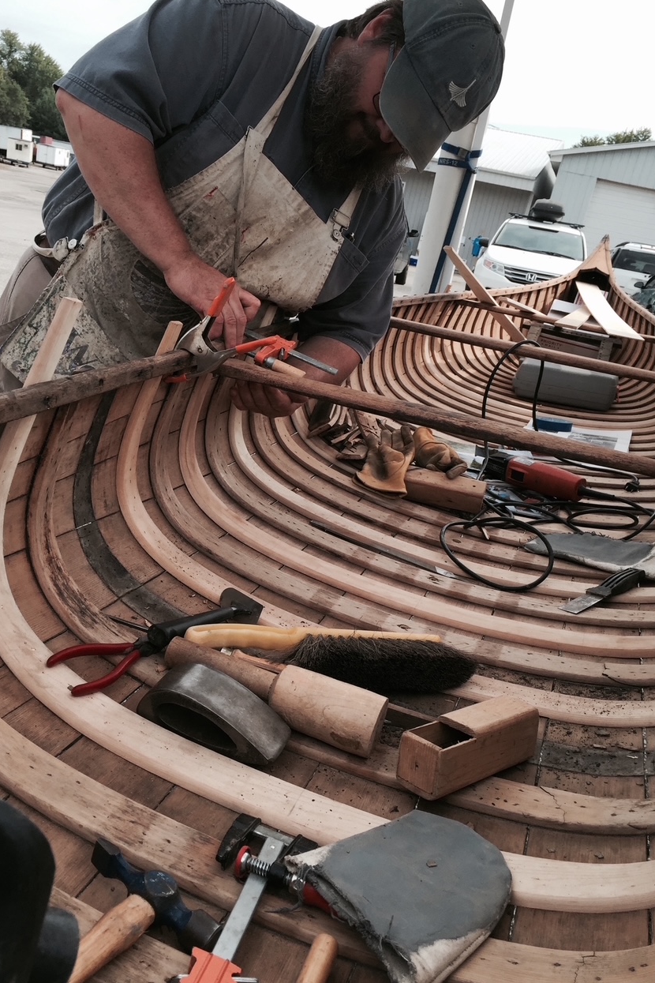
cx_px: 300
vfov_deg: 60.3
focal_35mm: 31
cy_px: 504
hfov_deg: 42.3
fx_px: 846
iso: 32
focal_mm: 4.15
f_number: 2.2
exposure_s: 1/732
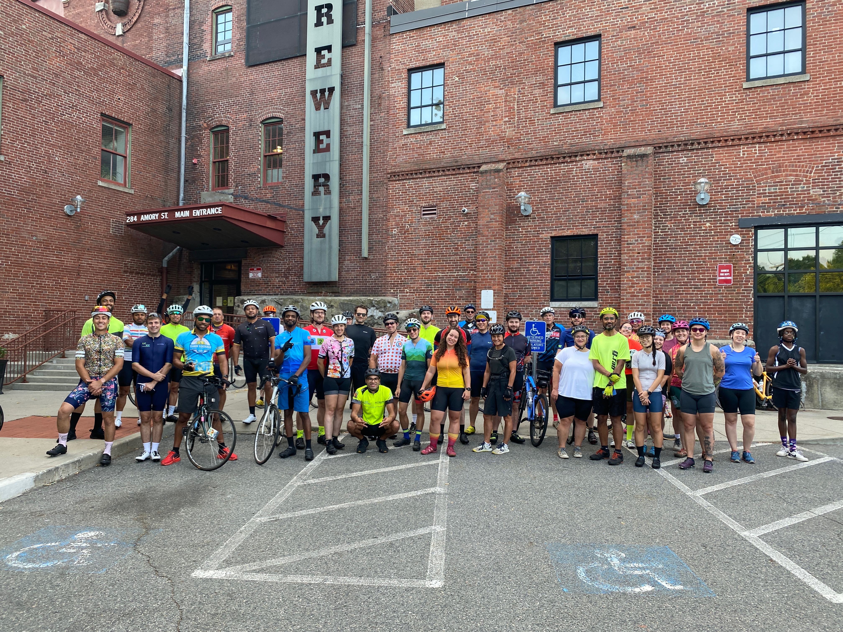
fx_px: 633
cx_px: 422
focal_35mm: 26
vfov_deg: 53.1
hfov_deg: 67.3
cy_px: 316
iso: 40
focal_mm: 4.25
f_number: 1.8
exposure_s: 1/121
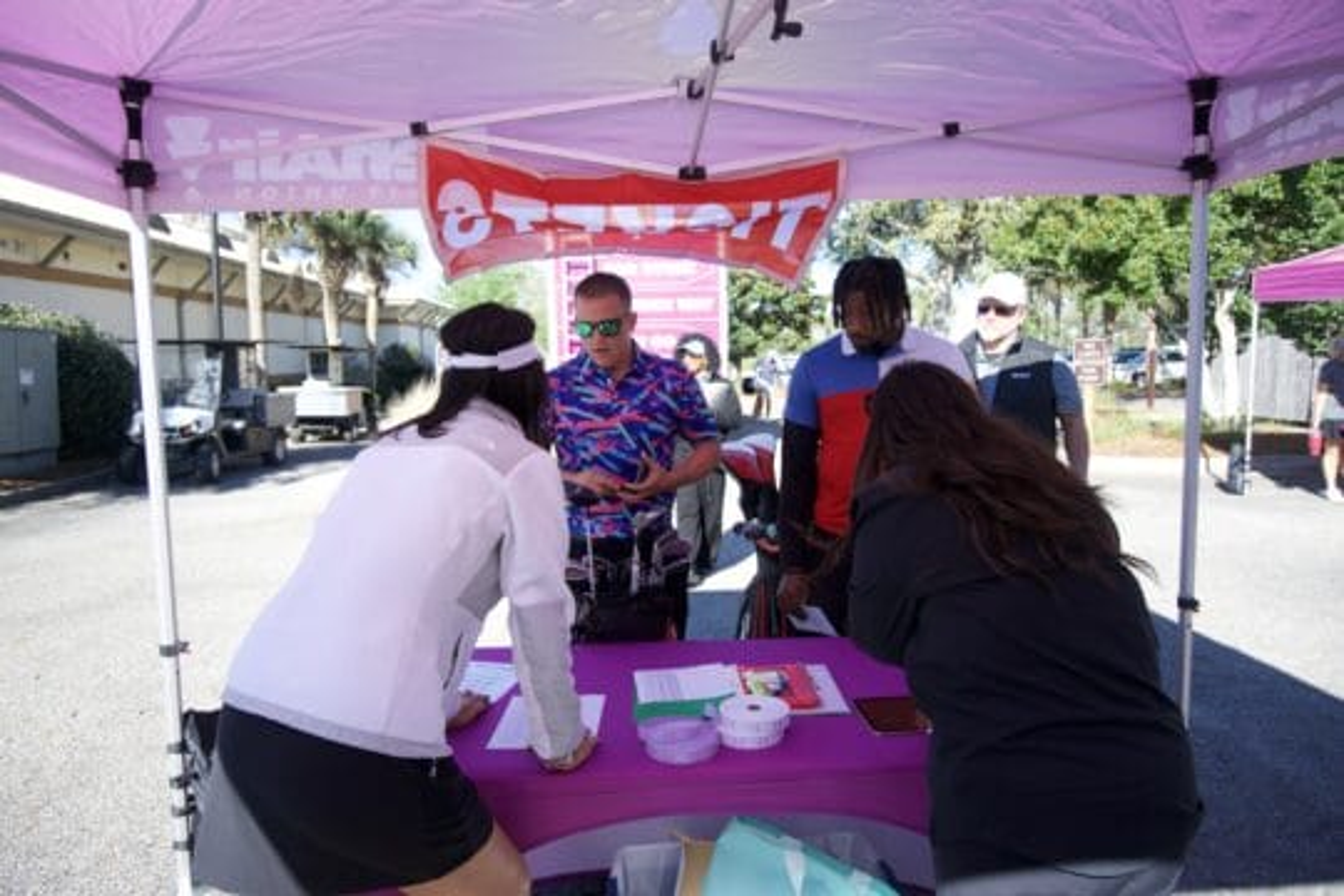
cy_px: 448
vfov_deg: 53.1
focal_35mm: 24
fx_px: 896
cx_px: 672
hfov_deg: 73.7
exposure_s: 1/320
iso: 100
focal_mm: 16
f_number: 3.5
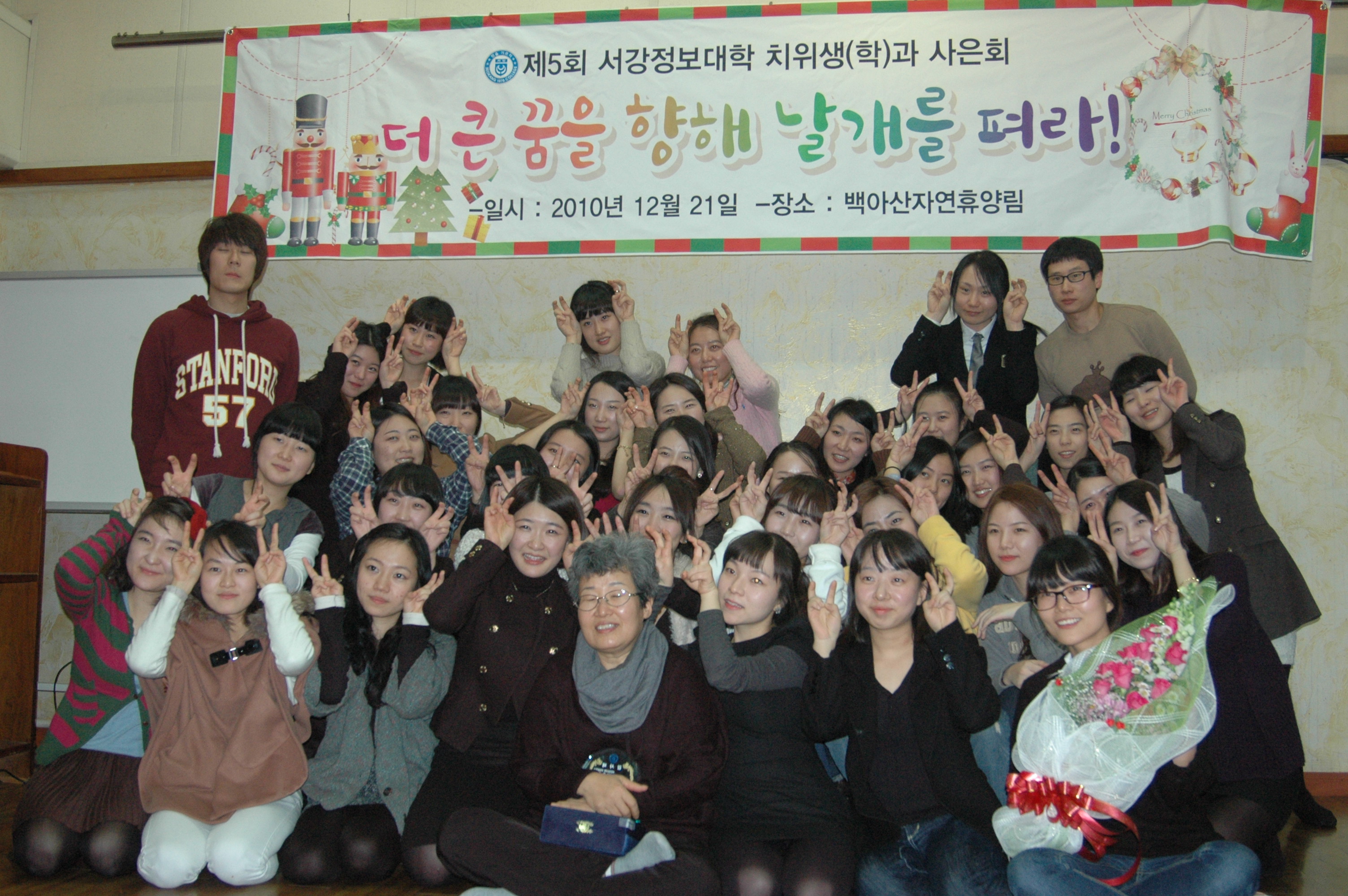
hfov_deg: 53.2
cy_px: 448
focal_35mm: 36
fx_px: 1347
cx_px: 674
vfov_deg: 36.8
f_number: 4.5
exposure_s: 1/60
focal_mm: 24
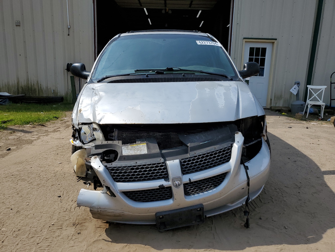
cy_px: 126
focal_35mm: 26
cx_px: 168
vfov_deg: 53.1
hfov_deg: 67.3
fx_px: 252
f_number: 1.5
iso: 50
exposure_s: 1/5000
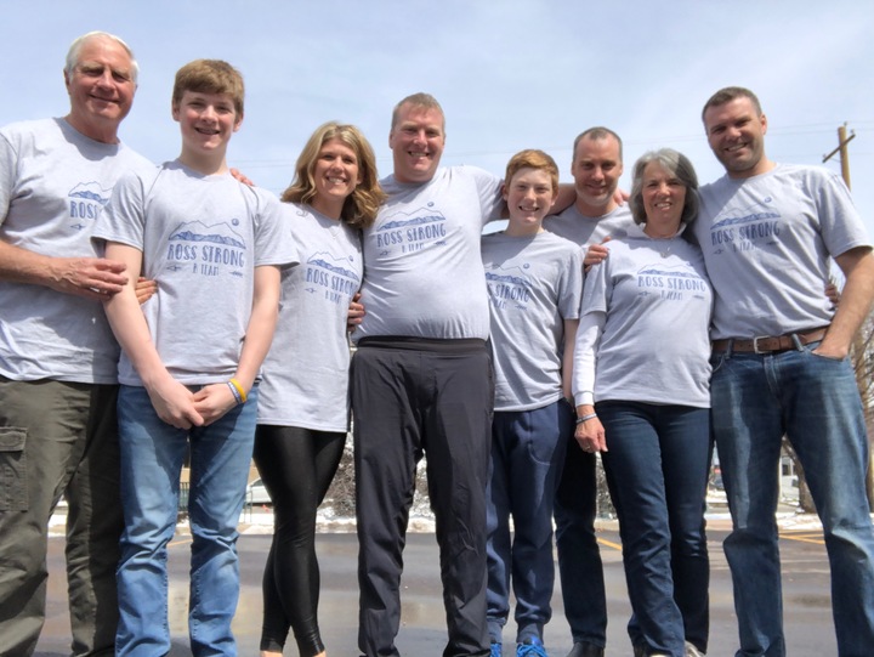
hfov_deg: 56.8
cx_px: 437
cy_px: 328
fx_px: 808
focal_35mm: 32
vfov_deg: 44.2
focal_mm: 2.87
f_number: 2.2
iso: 20
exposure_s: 1/1222
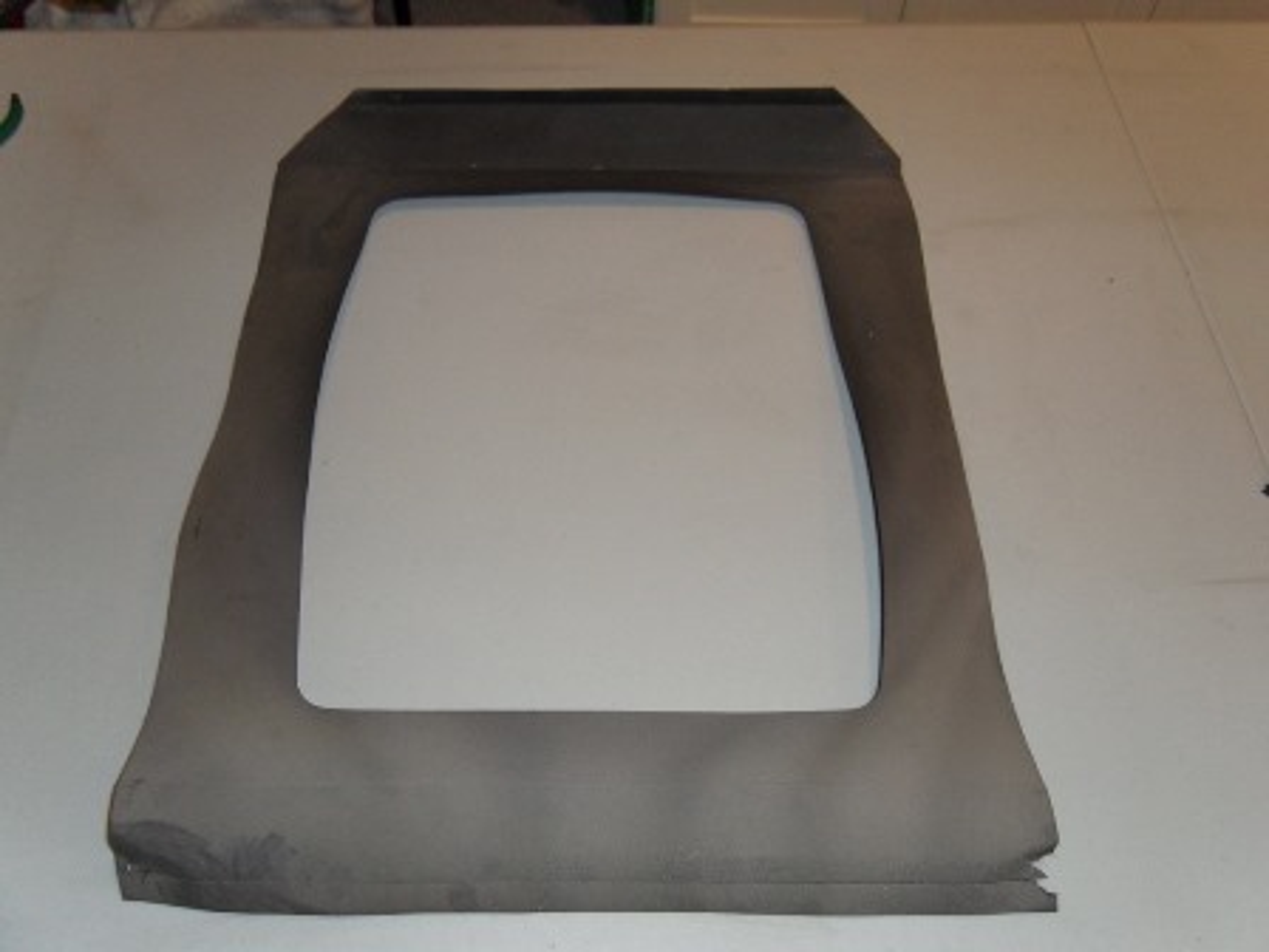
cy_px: 476
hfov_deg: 54.0
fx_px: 1246
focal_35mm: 34
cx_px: 634
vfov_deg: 41.8
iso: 200
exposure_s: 1/45
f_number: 3.6
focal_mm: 6
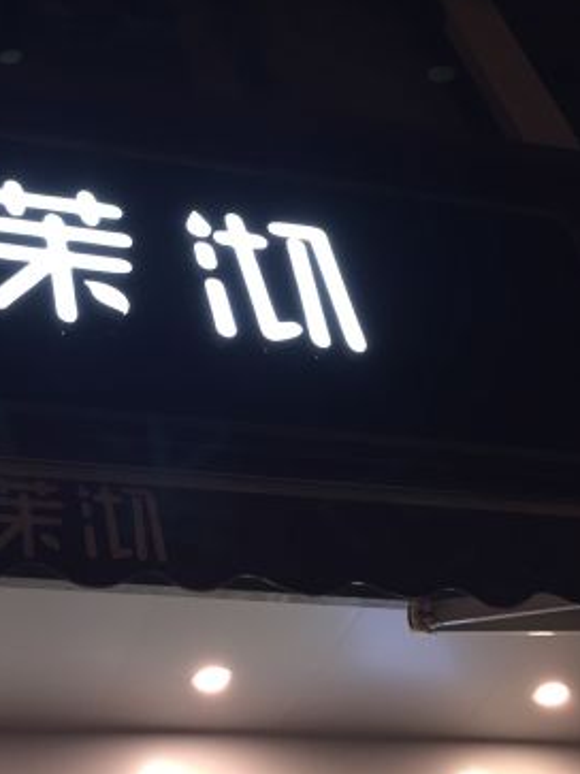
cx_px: 110
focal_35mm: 56
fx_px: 1252
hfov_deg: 25.6
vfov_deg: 34.4
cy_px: 386
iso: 80
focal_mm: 4.15
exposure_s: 1/33
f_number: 2.2
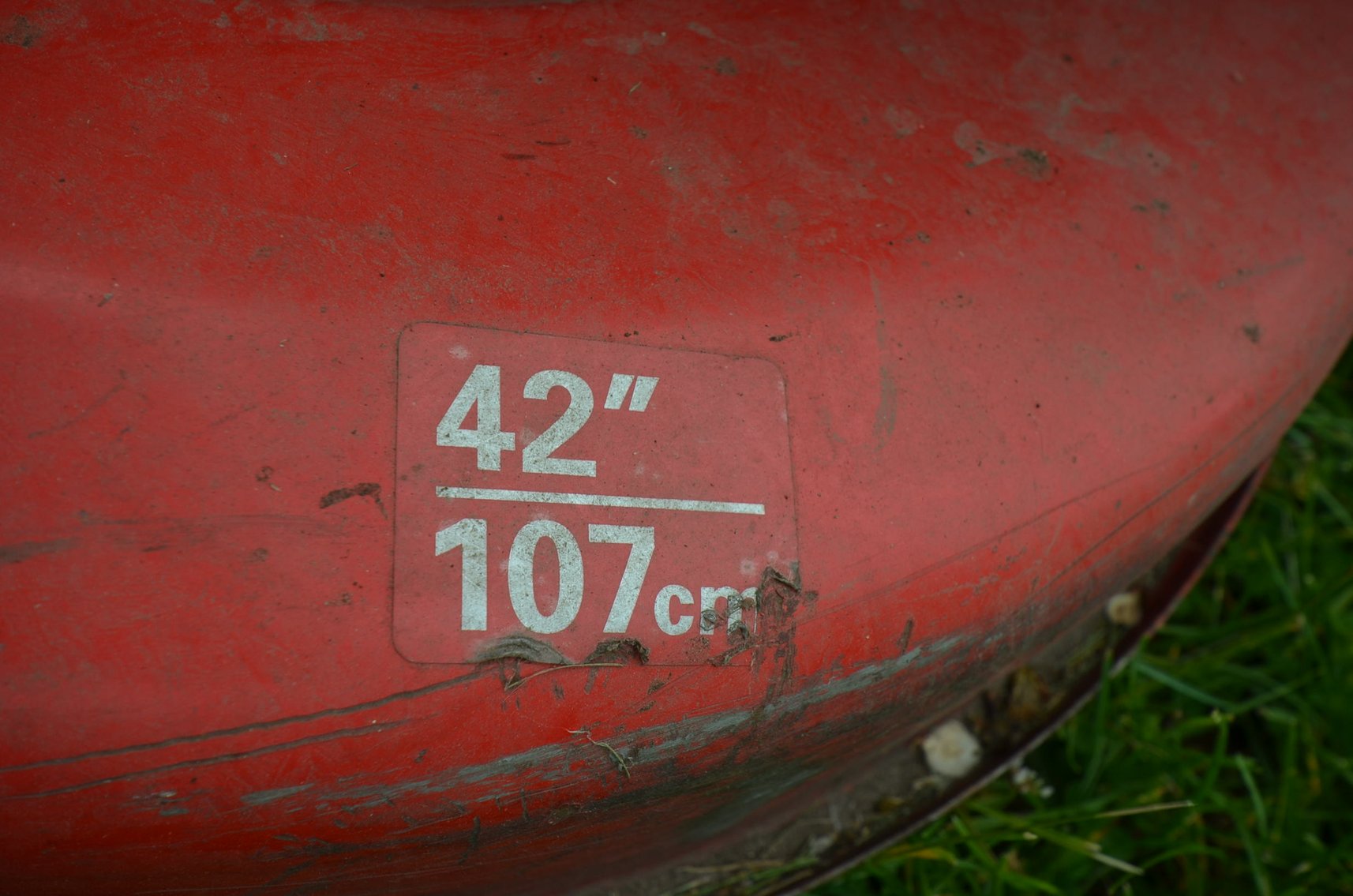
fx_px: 1350
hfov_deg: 53.2
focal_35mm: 36
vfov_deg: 36.7
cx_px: 676
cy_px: 448
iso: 200
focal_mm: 24
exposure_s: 1/250
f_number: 8
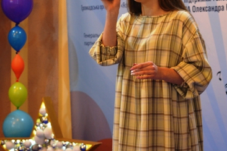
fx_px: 826
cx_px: 172
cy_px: 28
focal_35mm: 131
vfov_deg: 10.4
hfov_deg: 15.6
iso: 800
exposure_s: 1/30
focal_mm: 50
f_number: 5.6
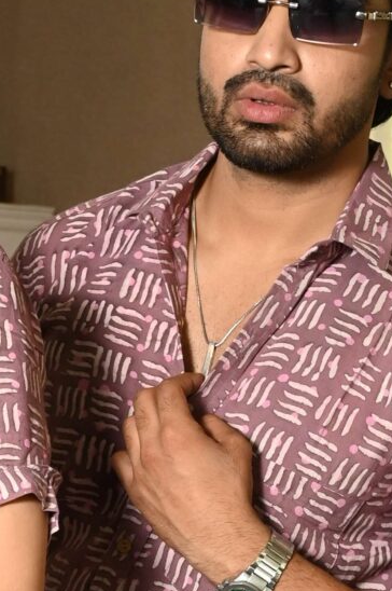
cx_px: -82
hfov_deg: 7.8
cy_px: 820
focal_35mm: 173
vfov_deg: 11.5
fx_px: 2833
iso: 640
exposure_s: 1/160
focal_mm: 37
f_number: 7.1
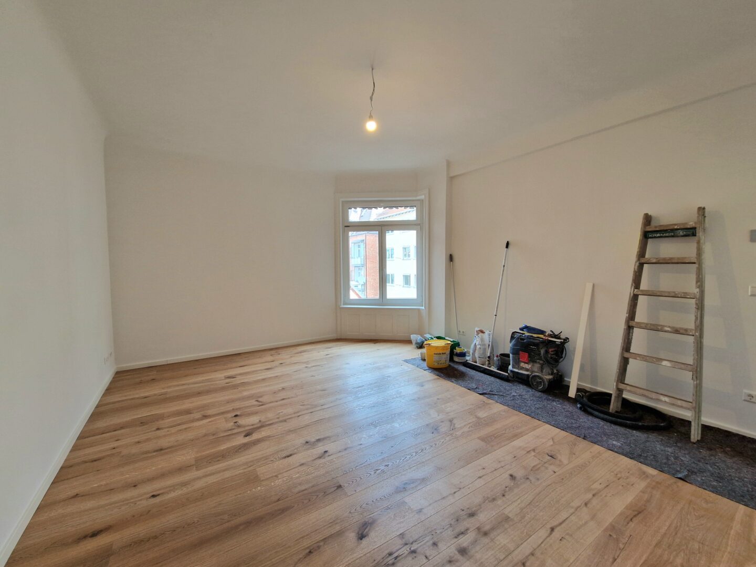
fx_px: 284
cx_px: 378
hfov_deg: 106.2
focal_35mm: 13
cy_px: 284
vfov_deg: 89.9
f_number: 2.2
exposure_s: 1/50
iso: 80
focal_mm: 2.2
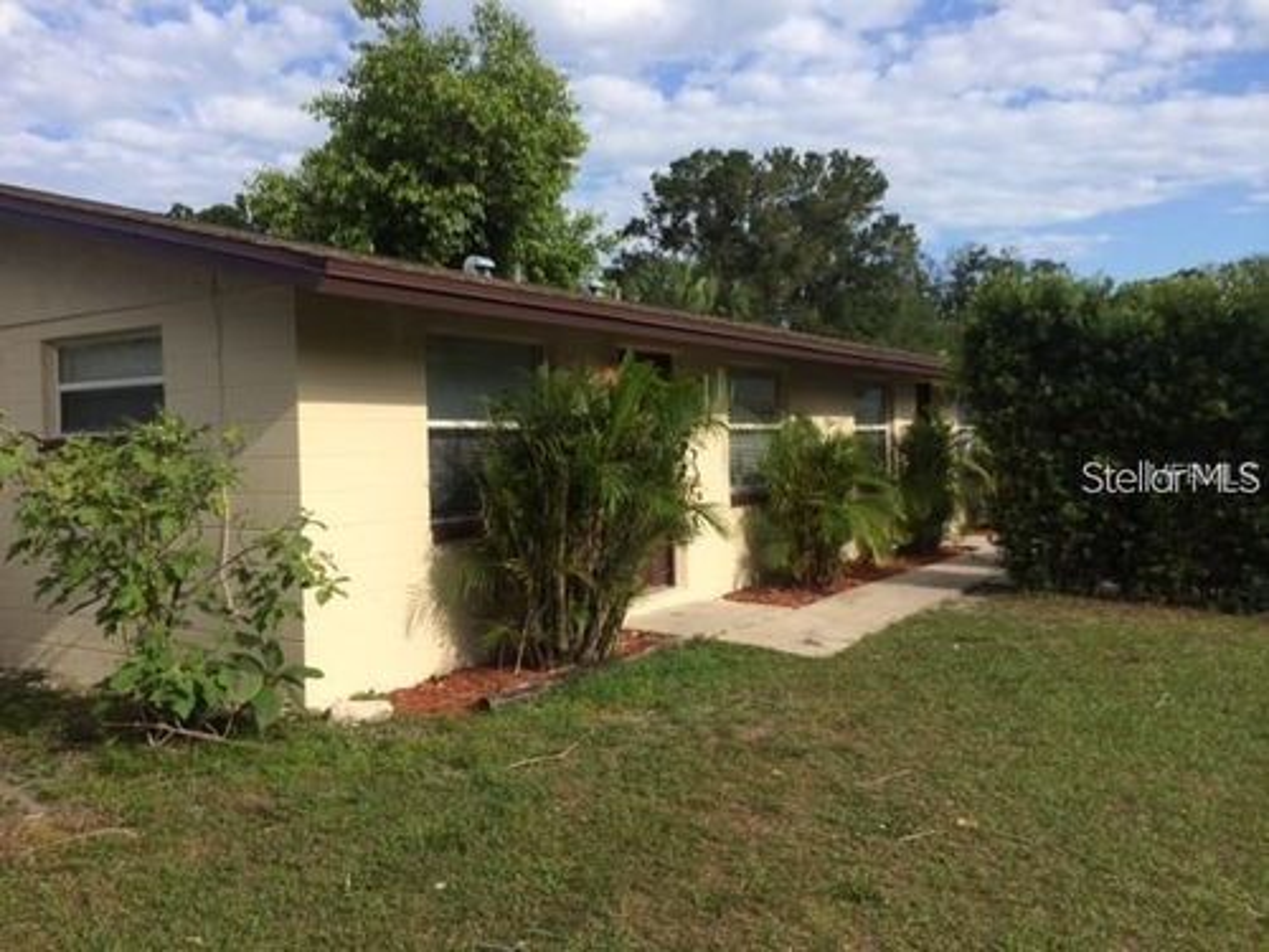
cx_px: 634
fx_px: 1100
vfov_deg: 46.8
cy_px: 476
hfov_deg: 60.0
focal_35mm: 30
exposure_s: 1/1953
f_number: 2.2
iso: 40
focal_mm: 4.12
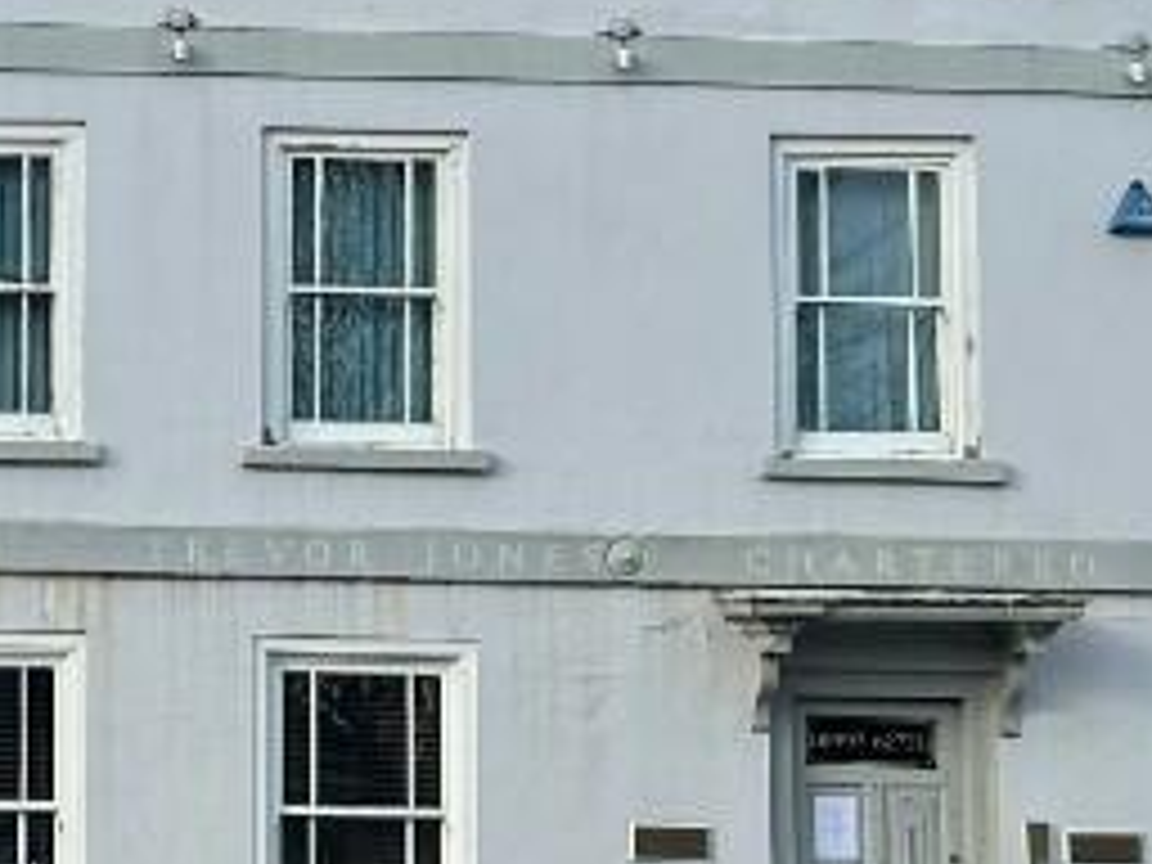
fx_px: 3461
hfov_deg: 18.4
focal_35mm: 104
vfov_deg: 14.2
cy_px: 400
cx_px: -22
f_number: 1.5
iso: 50
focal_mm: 5.7
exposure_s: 1/2571
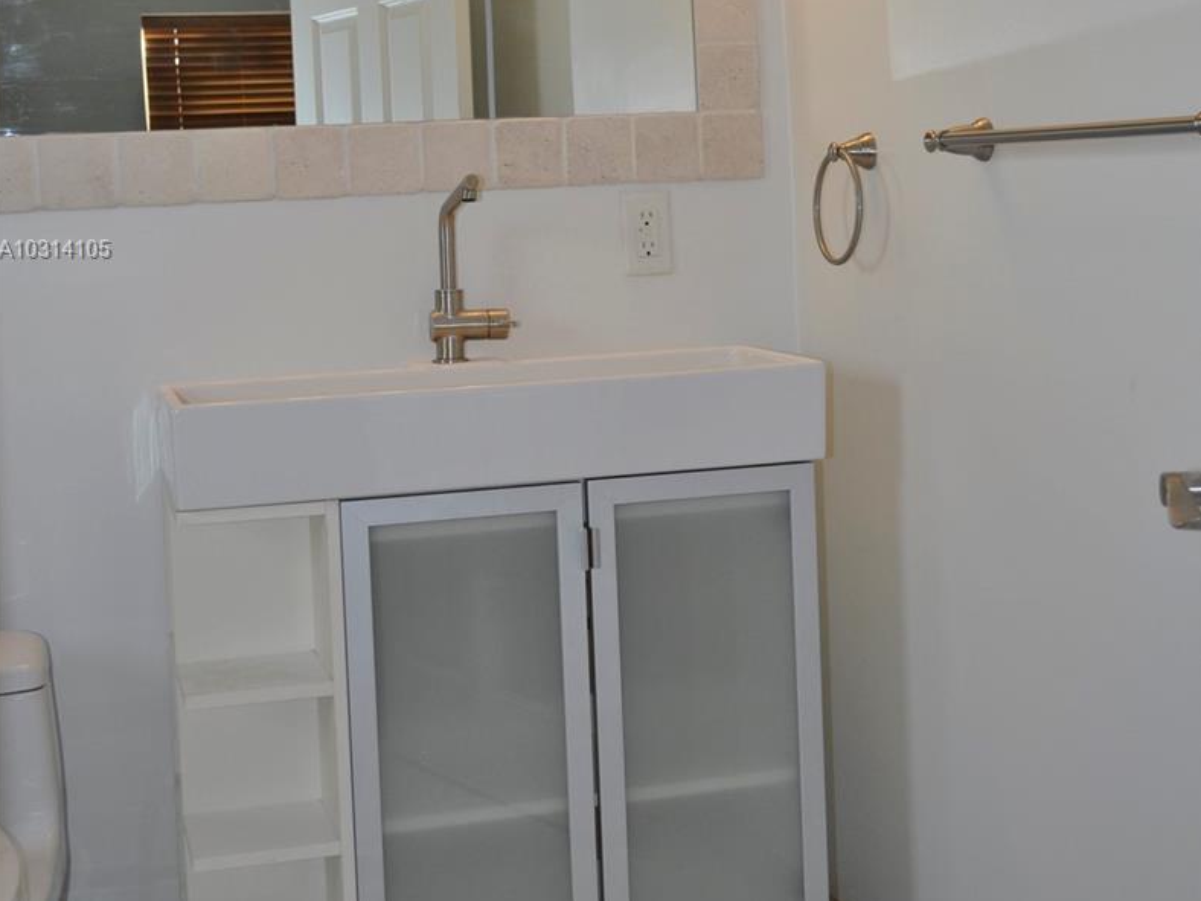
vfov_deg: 25.4
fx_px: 1978
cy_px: 252
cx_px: 599
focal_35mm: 57
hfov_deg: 33.8
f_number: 4.5
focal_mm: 26
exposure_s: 1/80
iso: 400
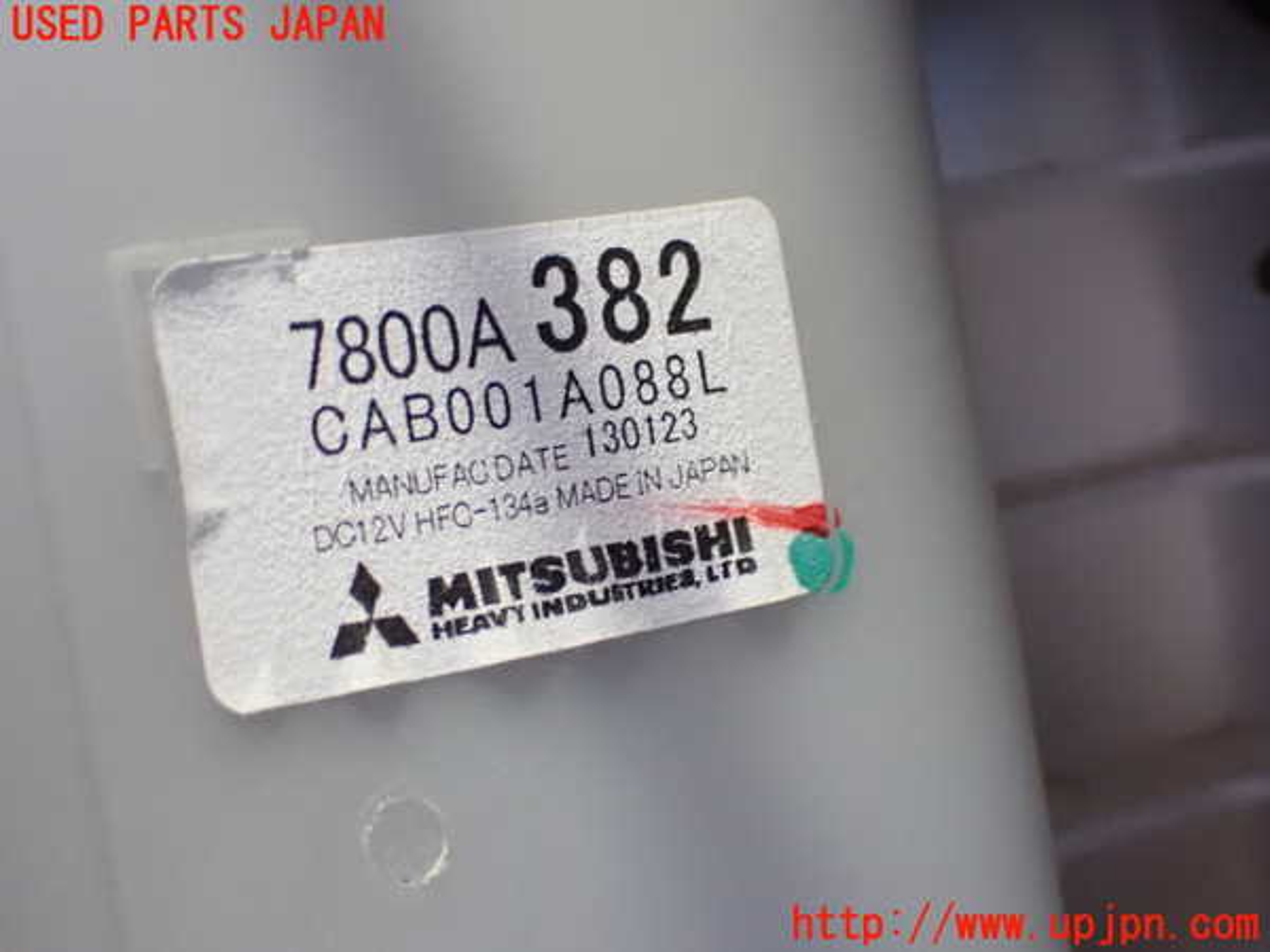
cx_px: 635
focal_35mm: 71
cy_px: 476
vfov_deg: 20.7
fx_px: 2605
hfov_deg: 27.4
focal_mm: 12.73
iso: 1600
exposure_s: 1/40
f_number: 3.9
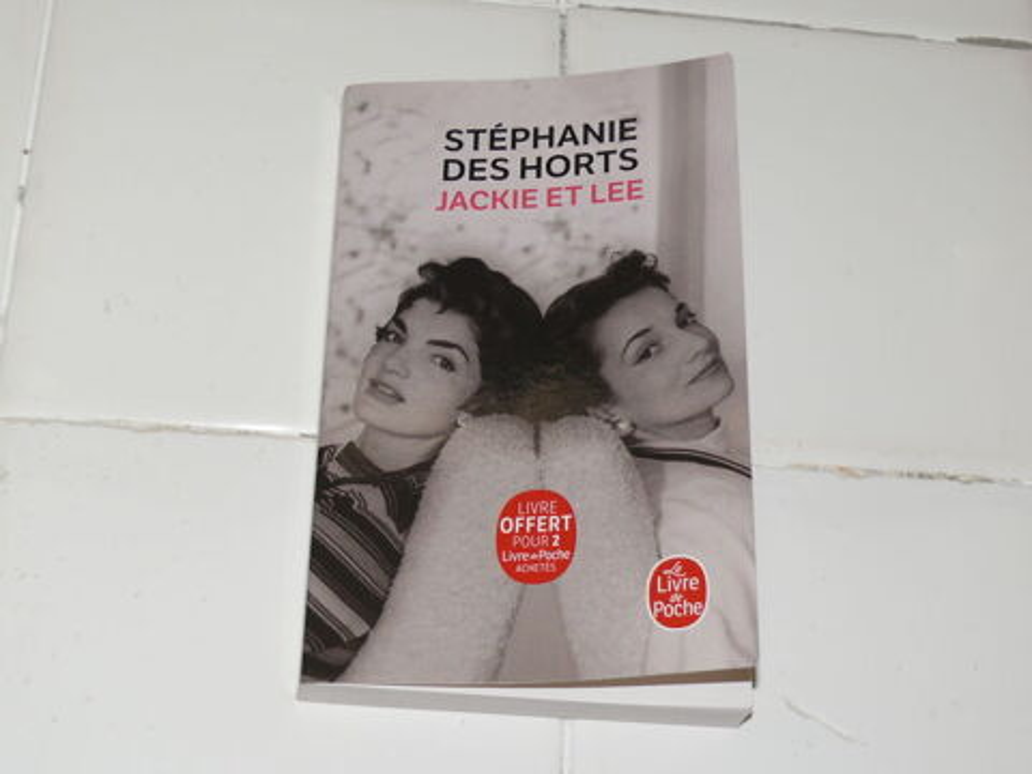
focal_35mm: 71
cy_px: 387
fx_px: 2117
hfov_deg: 27.4
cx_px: 516
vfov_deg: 20.7
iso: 100
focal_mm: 12.1
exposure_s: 1/30
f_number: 3.2
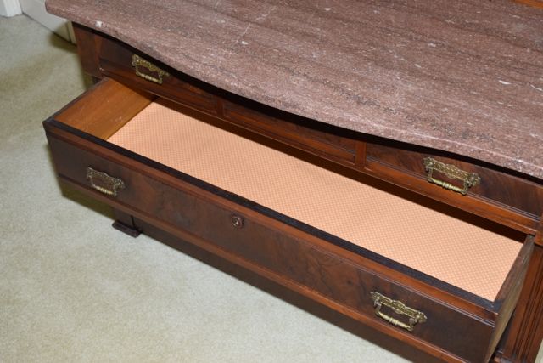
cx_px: 272
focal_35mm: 51
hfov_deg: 38.9
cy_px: 182
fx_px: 769
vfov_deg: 26.5
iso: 800
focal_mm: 34
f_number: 5.6
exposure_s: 1/125
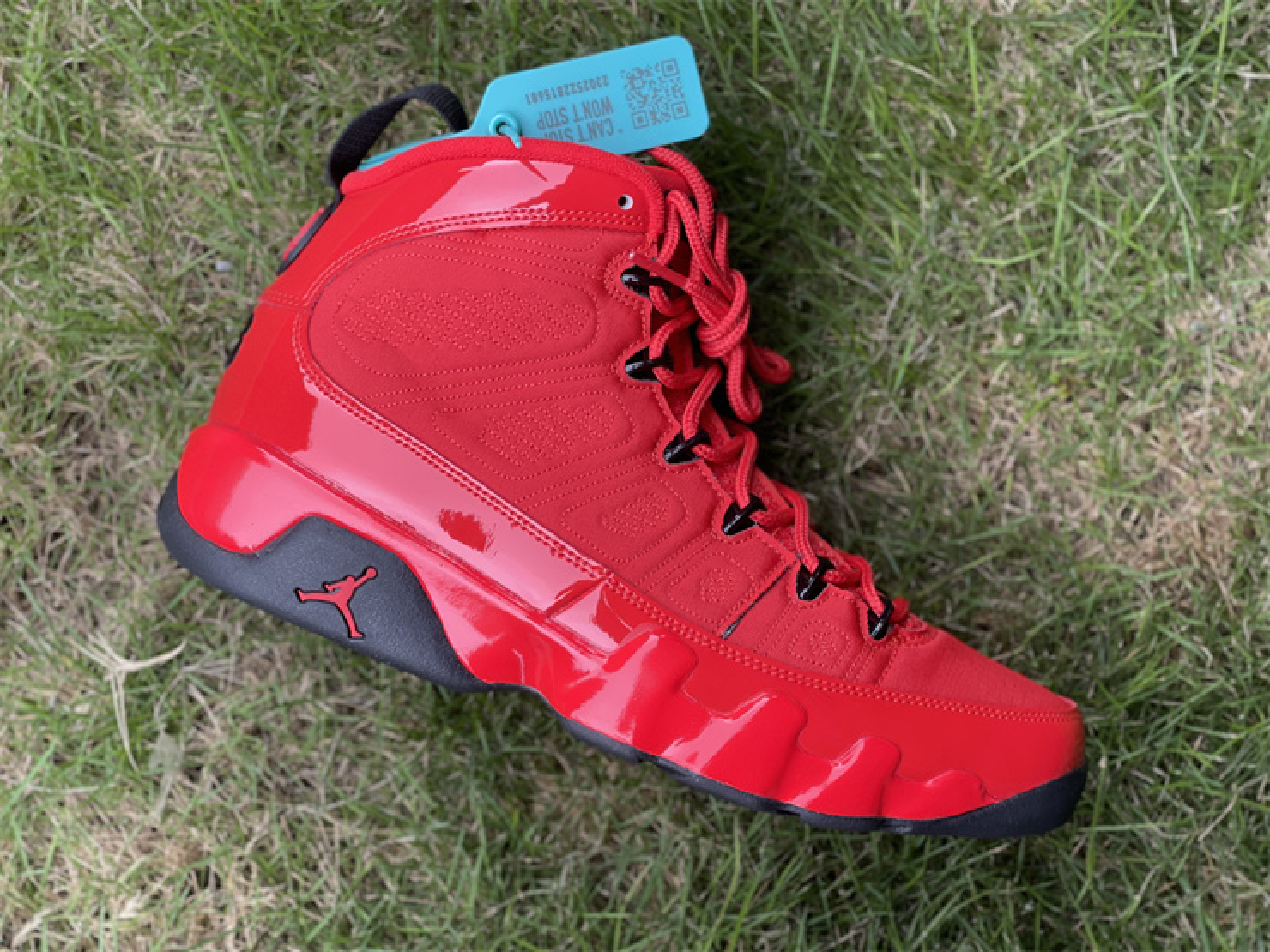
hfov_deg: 30.3
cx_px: 635
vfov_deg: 22.9
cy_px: 476
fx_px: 2348
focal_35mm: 64
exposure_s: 1/121
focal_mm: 7.5
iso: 80
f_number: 2.2
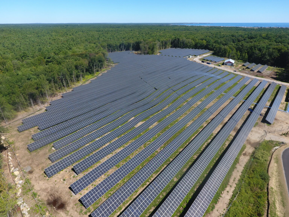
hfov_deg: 81.7
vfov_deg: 66.0
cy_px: 108
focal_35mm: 20
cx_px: 144
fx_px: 167
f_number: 2.8
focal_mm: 3.61
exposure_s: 1/639
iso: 100
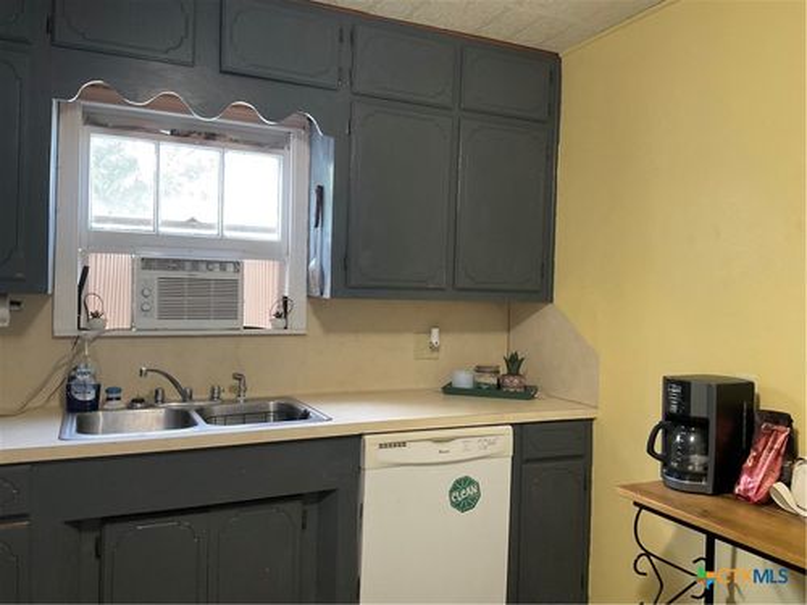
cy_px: 302
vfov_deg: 48.2
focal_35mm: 29
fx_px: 676
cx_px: 404
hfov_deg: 61.7
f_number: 1.8
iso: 250
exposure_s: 1/60
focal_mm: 3
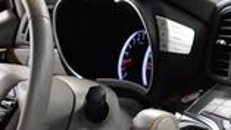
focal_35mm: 154
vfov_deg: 7.8
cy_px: 176
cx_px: 381
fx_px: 942
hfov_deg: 13.0
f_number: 3.5
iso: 2000
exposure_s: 1/125
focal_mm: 18
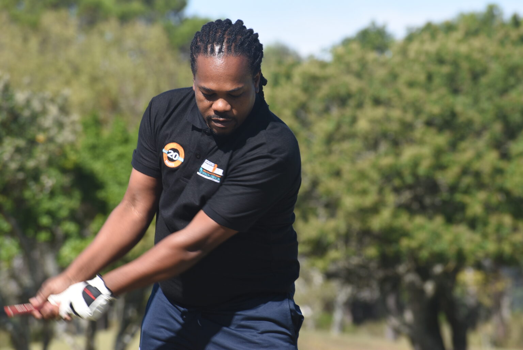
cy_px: 175
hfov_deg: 5.7
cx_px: 262
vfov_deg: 3.8
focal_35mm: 360
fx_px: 5234
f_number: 9
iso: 100
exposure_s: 1/160
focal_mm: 240
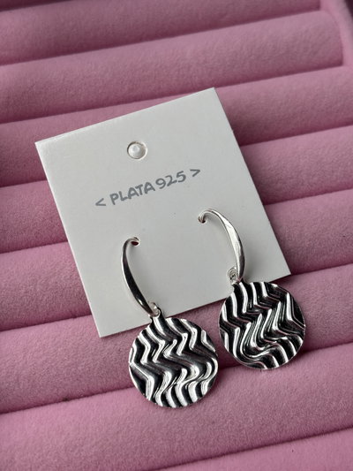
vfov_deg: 36.8
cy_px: 236
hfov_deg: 28.0
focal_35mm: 52
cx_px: 176
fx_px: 707
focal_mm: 5.96
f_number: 1.6
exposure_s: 1/732
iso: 32
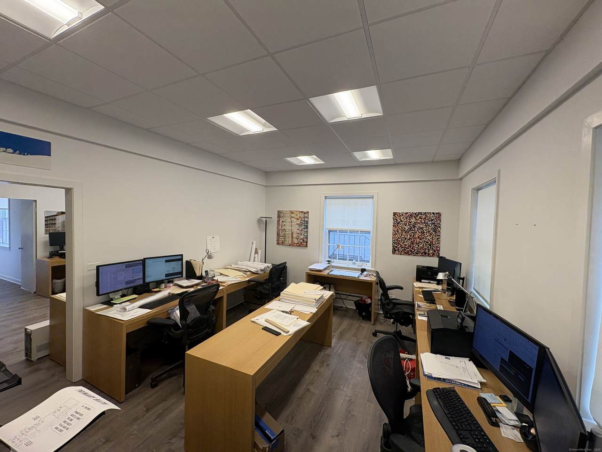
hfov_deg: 102.1
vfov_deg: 85.7
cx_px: 301
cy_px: 226
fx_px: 243
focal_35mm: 14
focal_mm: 2.22
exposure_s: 1/120
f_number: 2.2
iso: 50
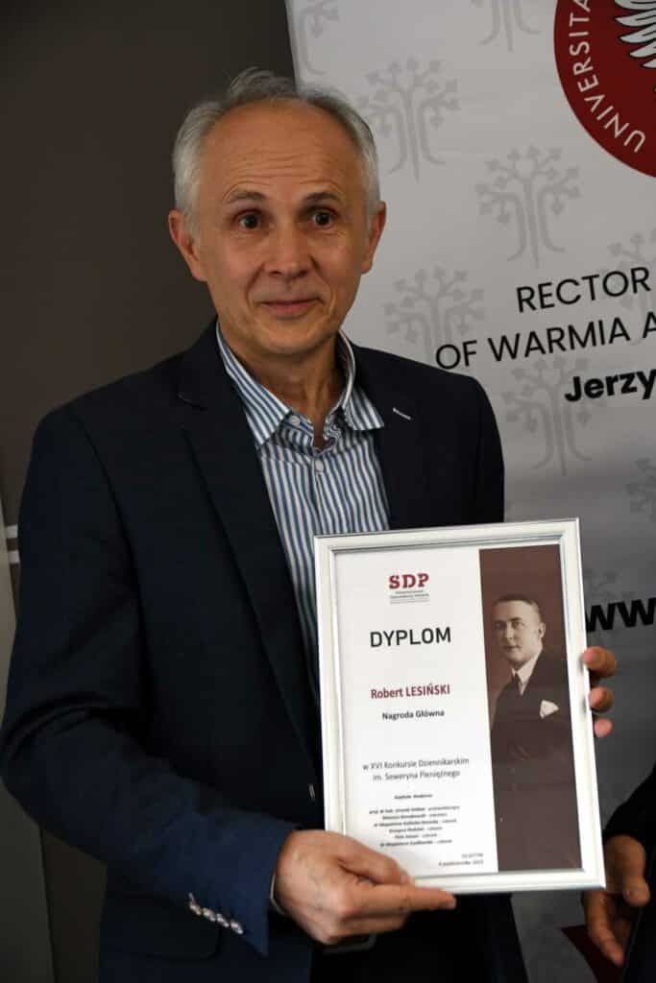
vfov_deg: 19.5
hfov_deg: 13.0
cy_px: 492
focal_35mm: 105
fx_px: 2869
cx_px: 328
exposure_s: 1/125
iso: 1600
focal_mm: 70
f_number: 6.3
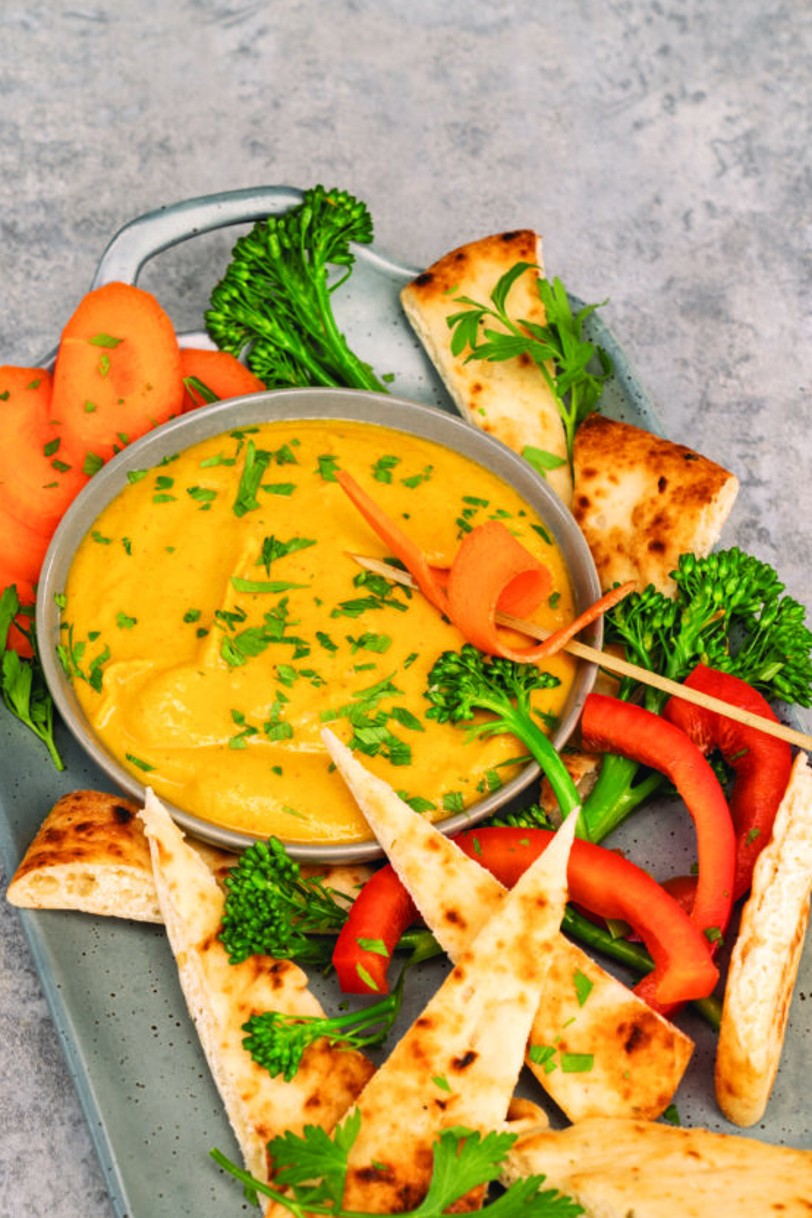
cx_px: 429
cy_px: 758
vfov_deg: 21.0
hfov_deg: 14.1
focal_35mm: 97
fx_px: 3282
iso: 100
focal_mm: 70
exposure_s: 1/40
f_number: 9
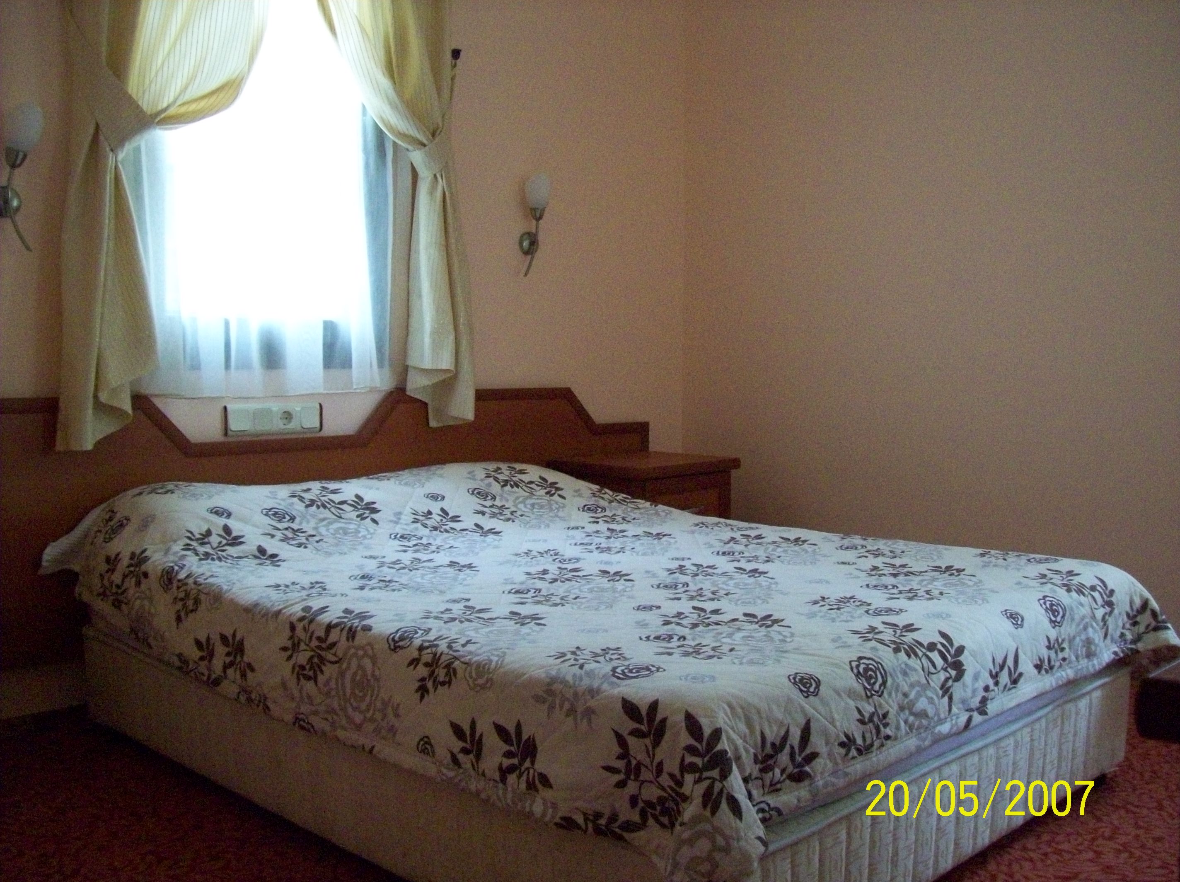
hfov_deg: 51.4
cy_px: 441
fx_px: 1226
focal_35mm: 36
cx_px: 590
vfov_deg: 39.6
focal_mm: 6
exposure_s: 1/64
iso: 441
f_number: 2.7
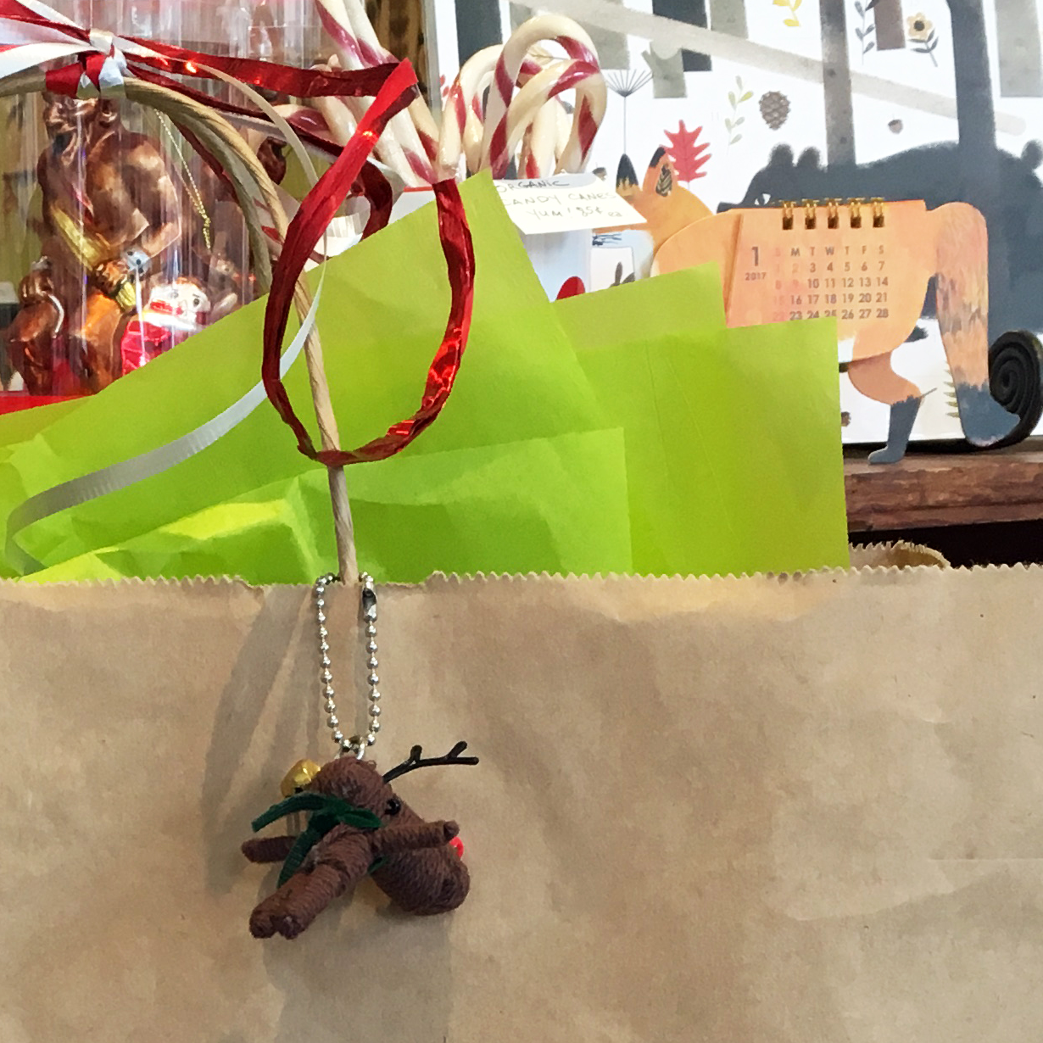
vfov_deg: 19.8
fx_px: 2863
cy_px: 1139
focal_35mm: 84
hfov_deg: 20.2
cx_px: 93
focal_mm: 4.15
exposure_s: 1/30
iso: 50
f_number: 2.2
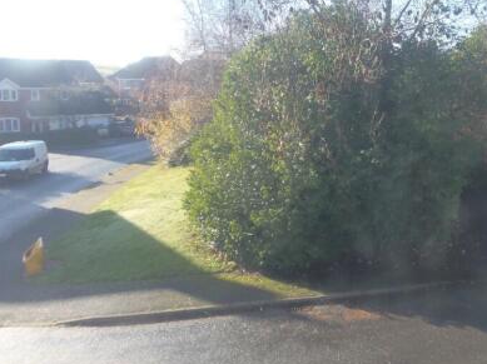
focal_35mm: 36
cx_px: 355
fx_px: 506
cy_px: 173
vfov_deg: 39.6
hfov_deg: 49.7
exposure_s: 1/200
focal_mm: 4.3
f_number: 2.9
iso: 64
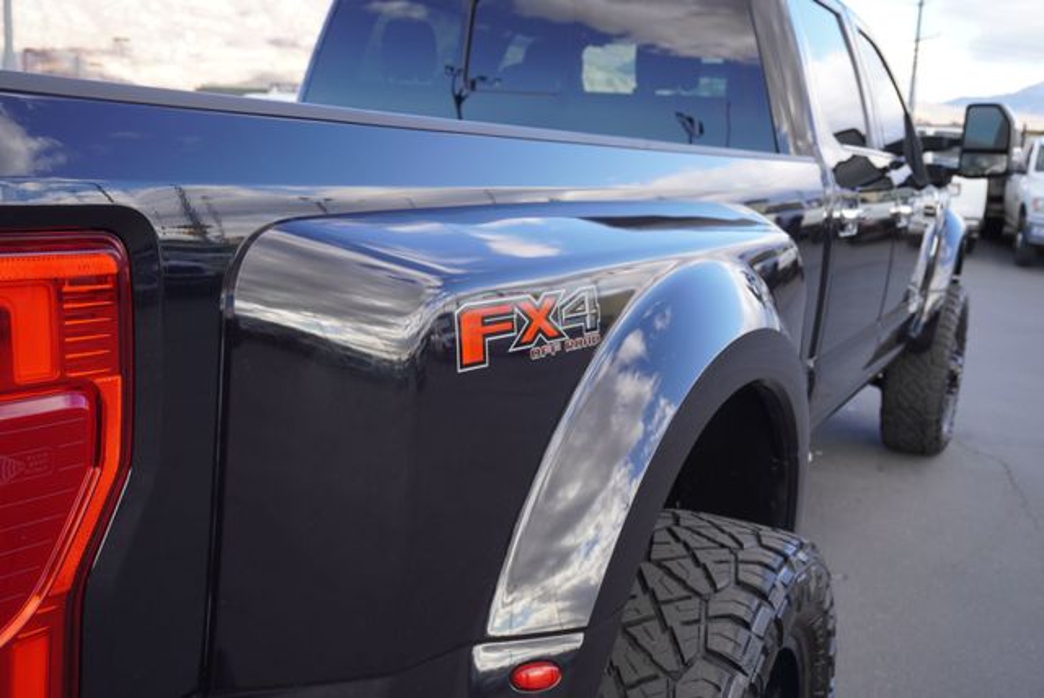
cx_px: 522
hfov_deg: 53.1
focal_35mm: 36
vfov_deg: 36.9
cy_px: 349
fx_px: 1045
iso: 100
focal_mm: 24
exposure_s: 1/80
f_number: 5
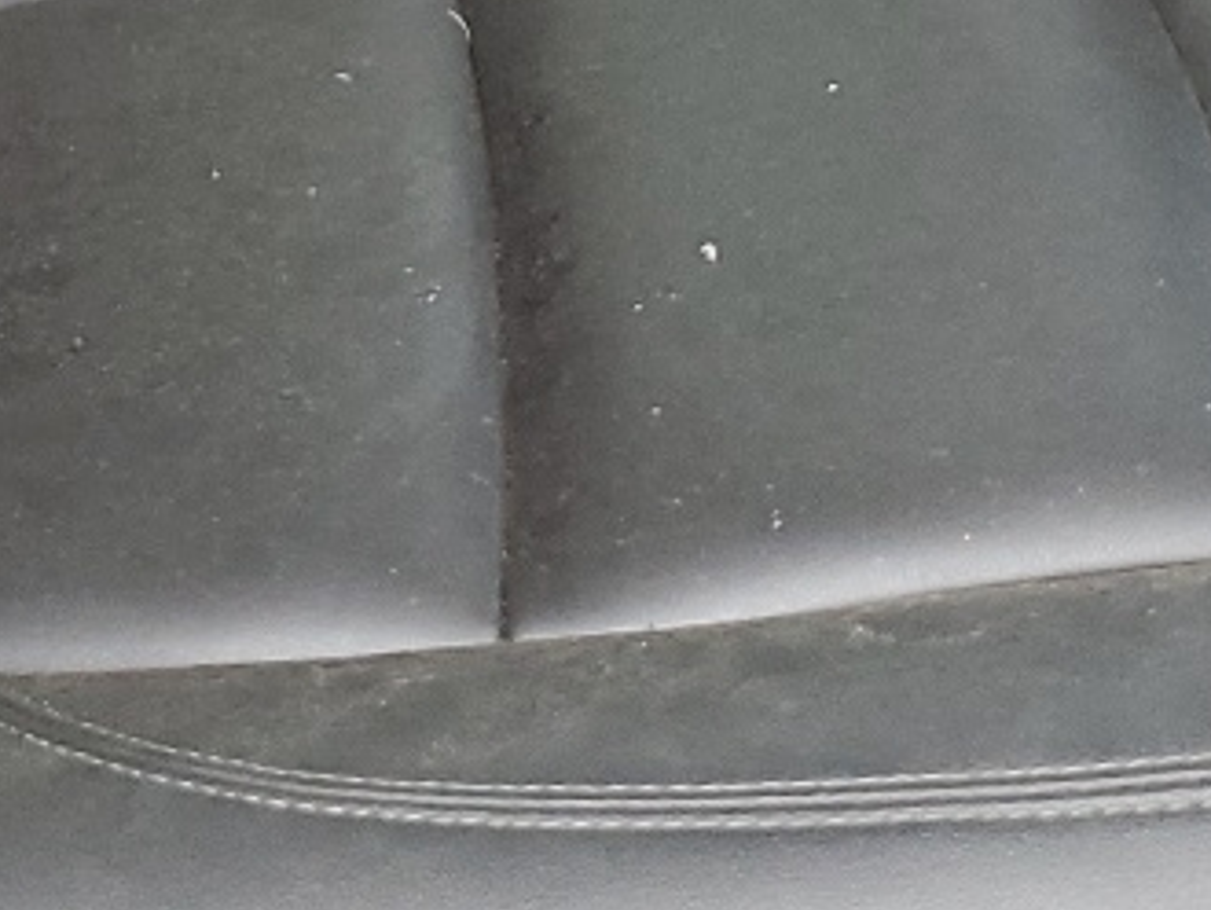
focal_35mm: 126
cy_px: -1053
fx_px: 4411
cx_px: 312
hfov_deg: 15.6
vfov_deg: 10.6
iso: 63
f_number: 1.5
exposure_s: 1/120
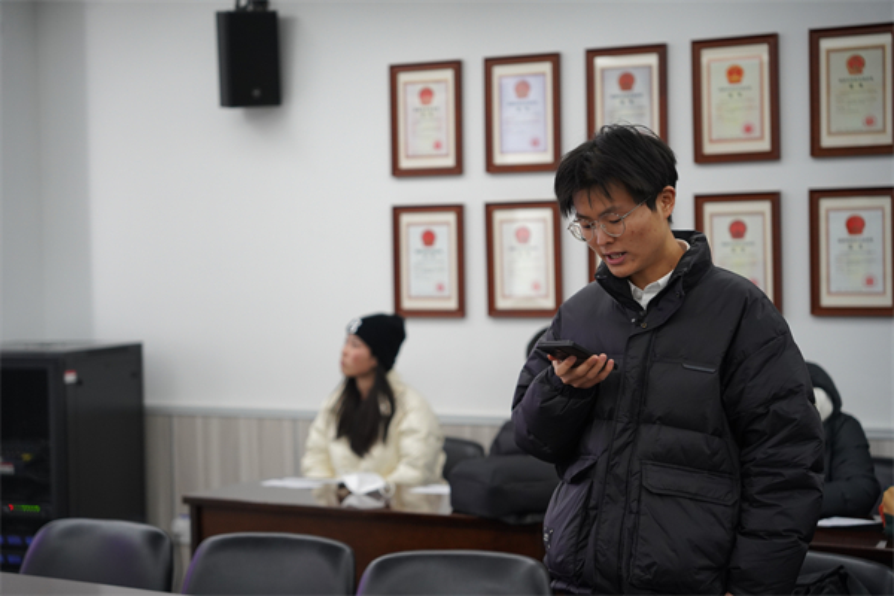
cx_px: 447
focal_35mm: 70
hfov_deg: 28.8
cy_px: 298
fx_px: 1738
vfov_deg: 19.5
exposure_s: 1/125
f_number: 2.8
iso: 1600
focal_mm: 70
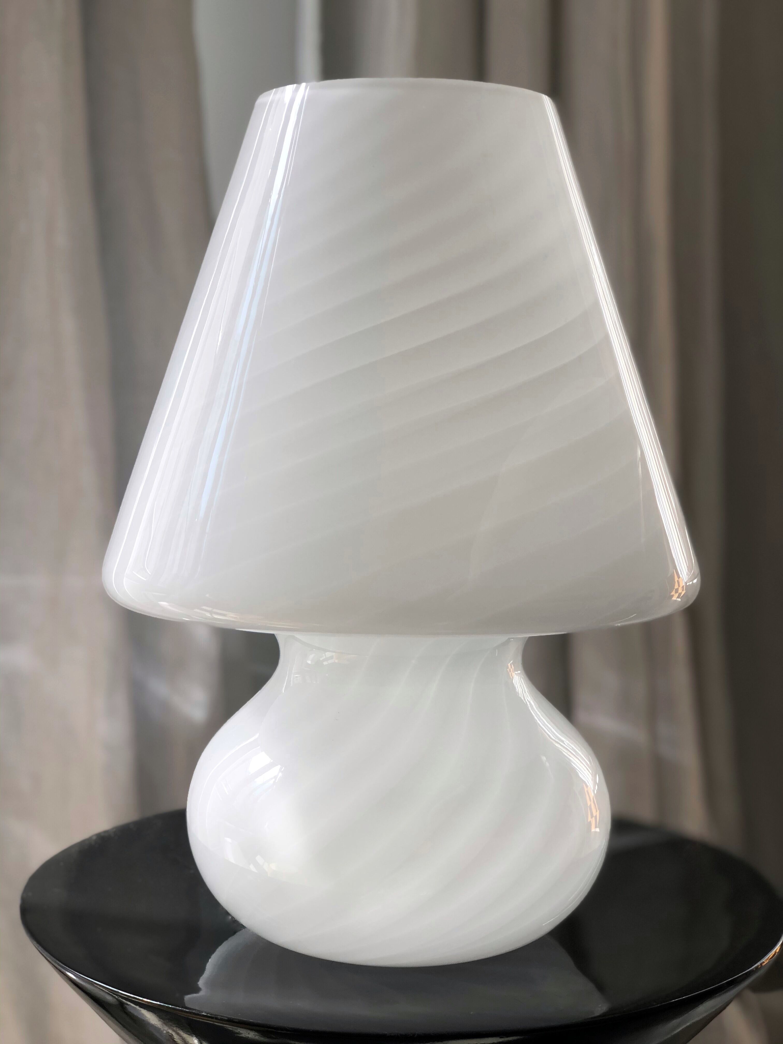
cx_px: 392
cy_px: 522
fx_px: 1719
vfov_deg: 33.8
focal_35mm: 57
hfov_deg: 25.7
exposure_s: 1/120
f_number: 2.8
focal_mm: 6.6
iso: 25
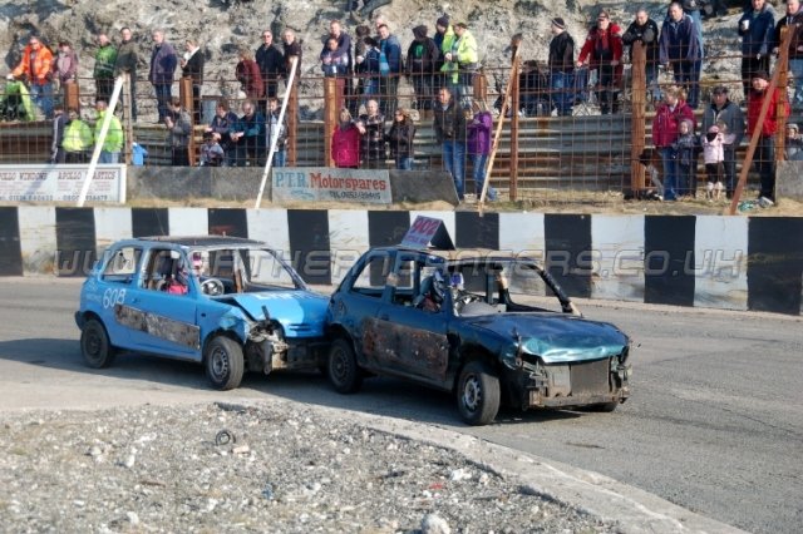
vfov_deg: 16.5
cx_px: 402
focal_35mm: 82
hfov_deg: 24.6
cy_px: 267
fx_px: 1839
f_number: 5.3
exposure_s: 1/800
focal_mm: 55
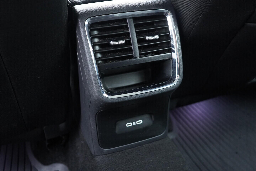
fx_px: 256
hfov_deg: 53.1
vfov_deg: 36.9
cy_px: 86
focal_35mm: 36
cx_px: 128
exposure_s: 1/40
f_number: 2.8
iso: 2000
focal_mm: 24
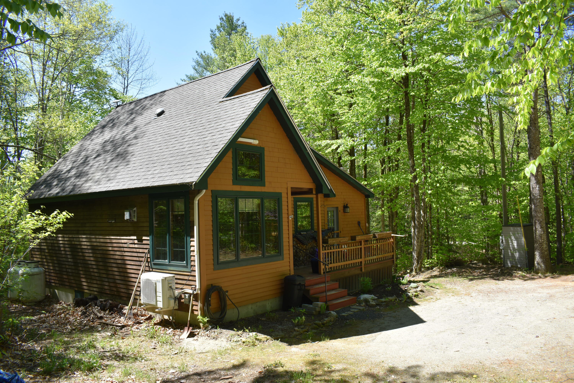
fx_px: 430
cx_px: 287
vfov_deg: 47.9
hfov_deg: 67.4
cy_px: 192
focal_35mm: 27
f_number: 6.3
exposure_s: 1/200
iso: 100
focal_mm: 18
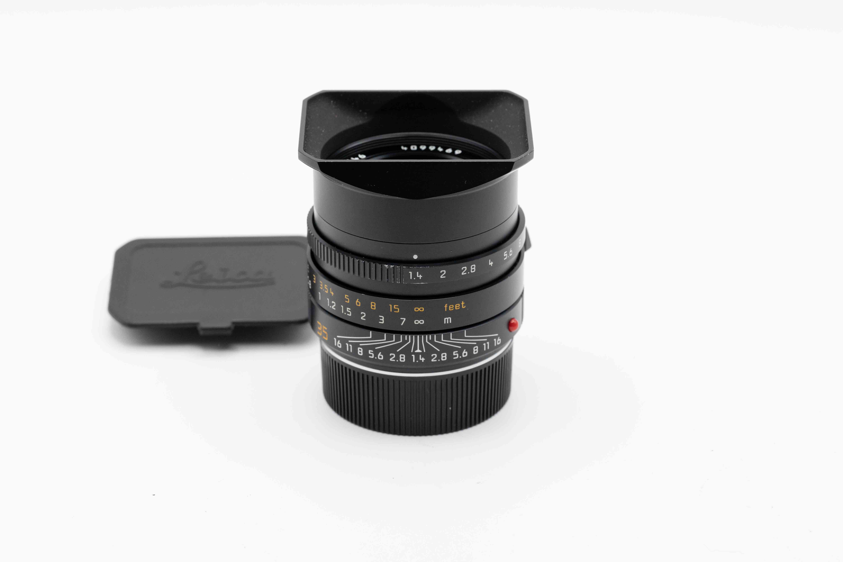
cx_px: 422
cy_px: 281
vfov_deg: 15.2
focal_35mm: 90
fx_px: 2107
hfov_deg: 22.6
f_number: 11
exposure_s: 1/250
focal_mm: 90
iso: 3200
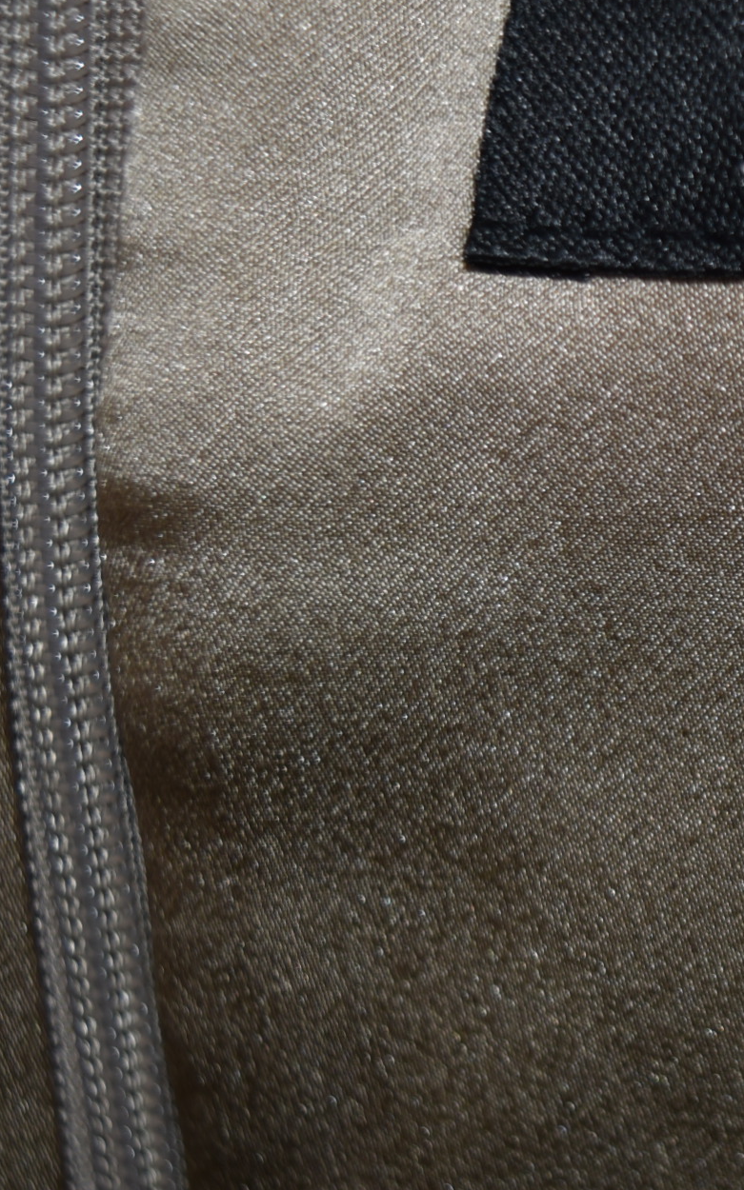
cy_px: 574
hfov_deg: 11.7
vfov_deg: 19.6
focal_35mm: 106
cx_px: 1164
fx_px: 3447
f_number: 4.2
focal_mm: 29
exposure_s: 1/60
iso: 100
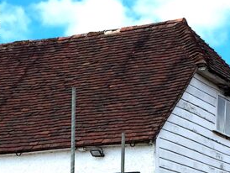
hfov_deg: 15.5
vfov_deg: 11.1
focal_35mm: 127
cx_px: 102
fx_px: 845
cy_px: 289
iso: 32
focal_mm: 4.15
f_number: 2.2
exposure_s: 1/1068
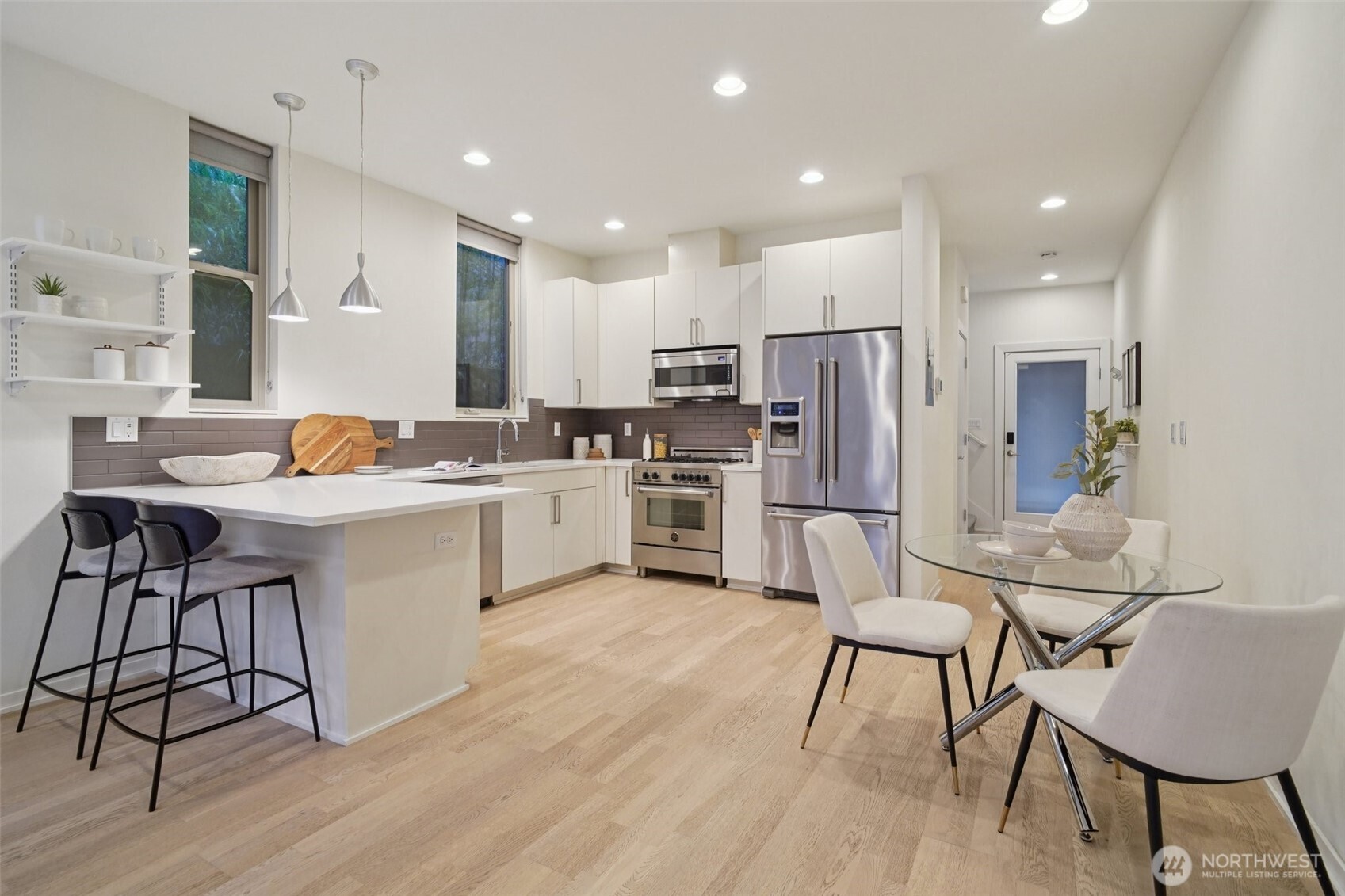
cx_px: 672
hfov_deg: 96.7
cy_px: 448
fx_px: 598
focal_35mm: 16
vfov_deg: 73.7
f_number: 8
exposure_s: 1/25
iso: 1600
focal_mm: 16
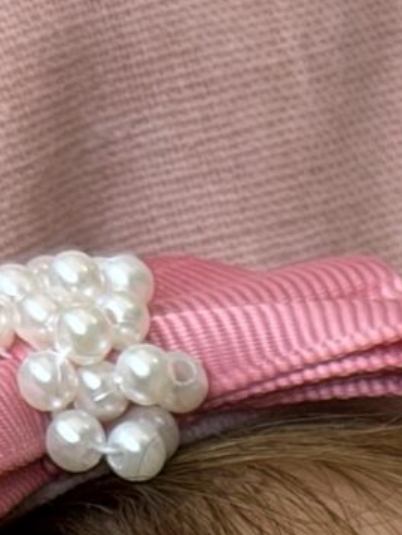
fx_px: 5280
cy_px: 1626
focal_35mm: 341
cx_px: 1066
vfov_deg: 5.5
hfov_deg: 4.2
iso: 50
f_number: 1.78
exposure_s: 1/122
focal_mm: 6.76
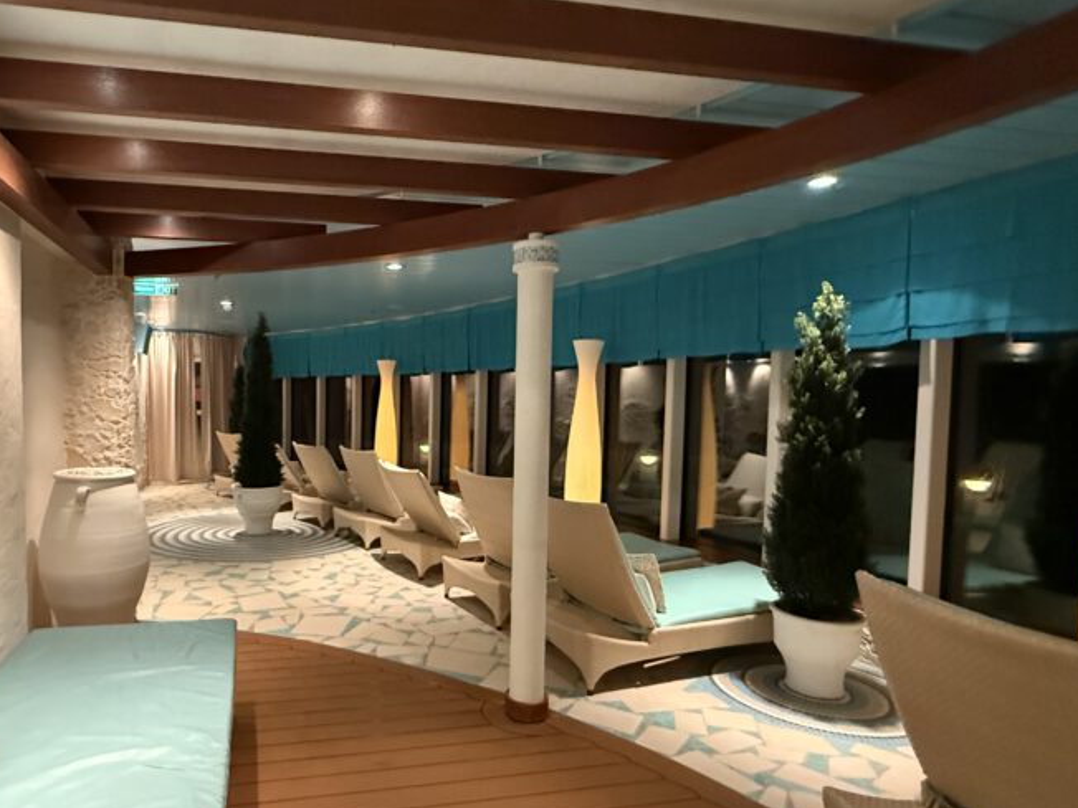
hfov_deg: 74.6
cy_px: 435
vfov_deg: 61.0
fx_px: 685
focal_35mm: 22
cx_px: 384
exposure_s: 1/60
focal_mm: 2.22
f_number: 2.2
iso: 1250
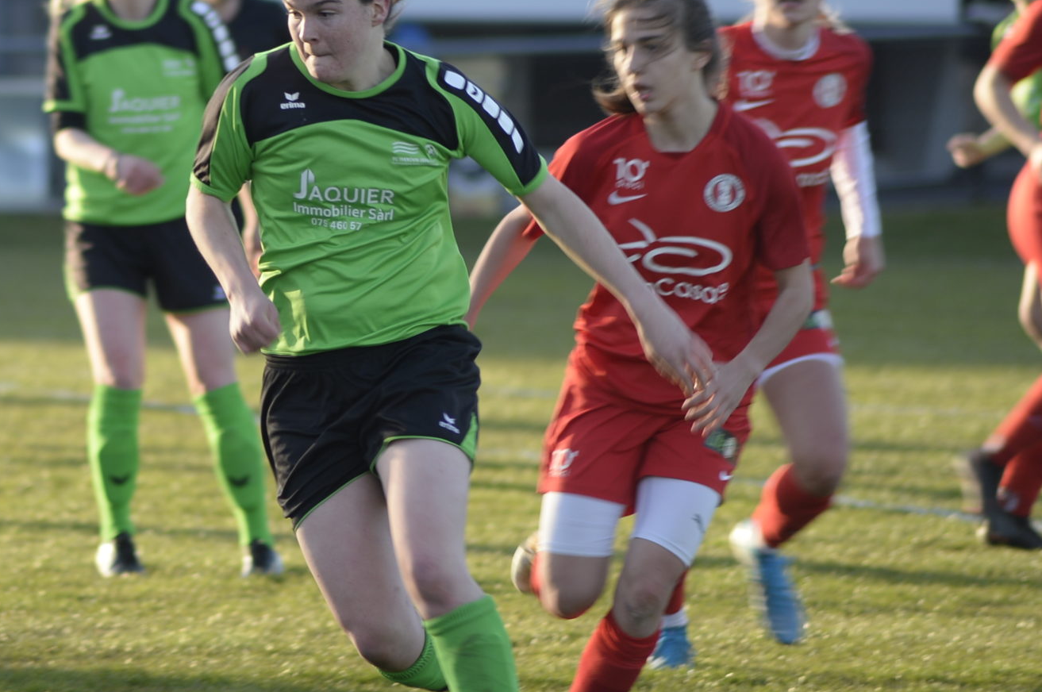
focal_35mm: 468
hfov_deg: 4.4
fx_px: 13529
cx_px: 217
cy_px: 117
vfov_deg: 2.9
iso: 220
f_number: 5
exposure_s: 1/200
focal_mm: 240
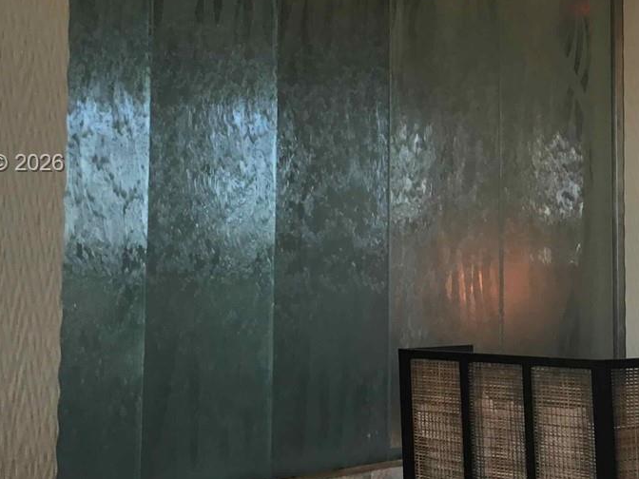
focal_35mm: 69
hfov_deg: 27.5
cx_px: 529
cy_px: 164
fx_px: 1274
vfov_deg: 21.2
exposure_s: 1/30
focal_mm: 4.15
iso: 25
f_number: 2.2
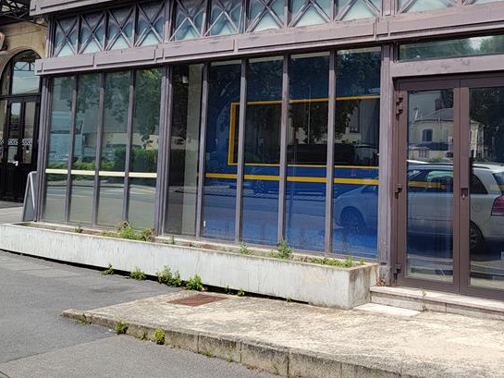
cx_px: 363
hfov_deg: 41.1
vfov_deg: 31.6
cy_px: 94
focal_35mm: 45
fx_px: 655
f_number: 1.8
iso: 100
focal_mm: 5.56
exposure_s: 1/2056
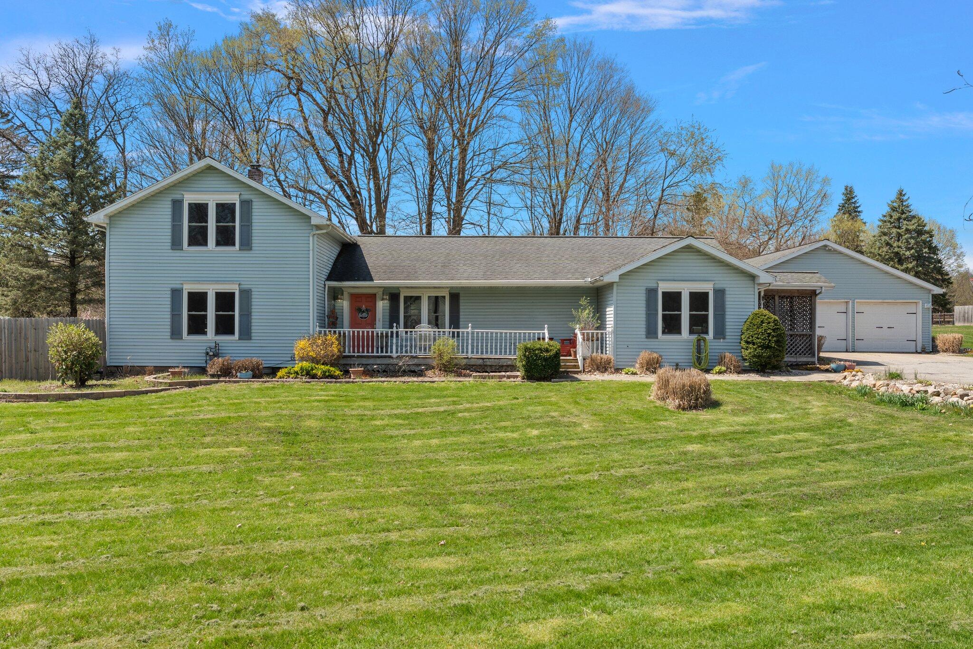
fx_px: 730
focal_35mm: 27
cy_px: 324
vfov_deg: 47.9
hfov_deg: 67.4
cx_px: 486
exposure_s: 1/80
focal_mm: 18.2
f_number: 10
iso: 400
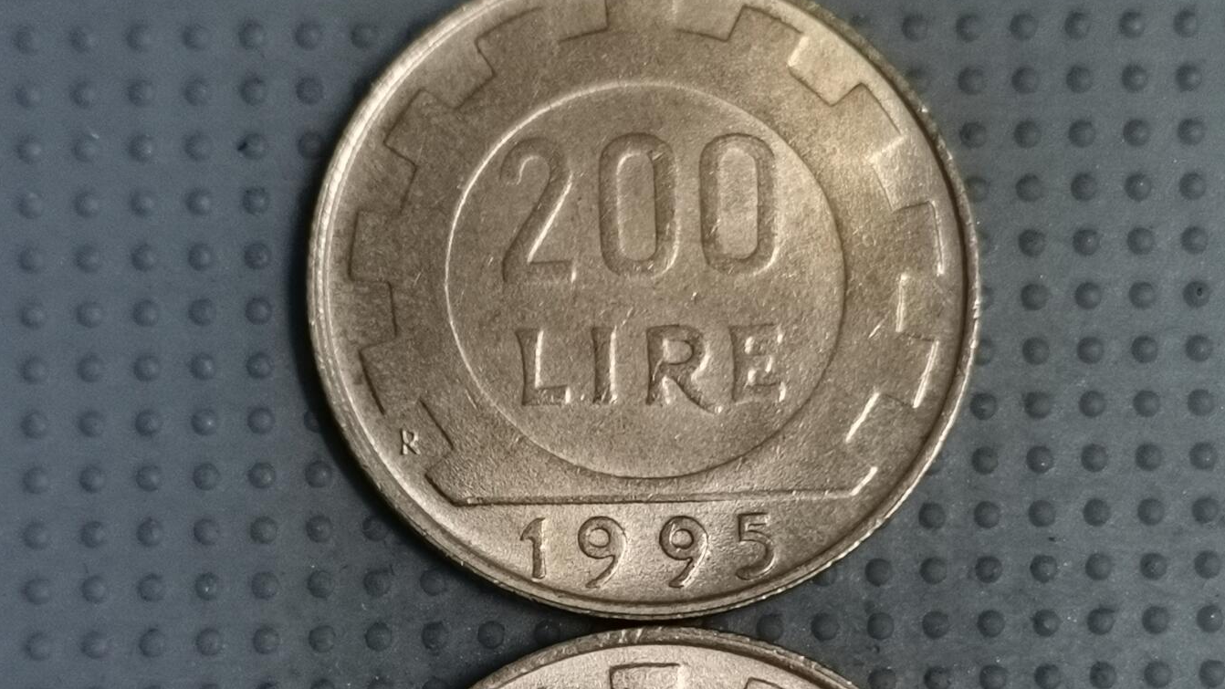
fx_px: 2469
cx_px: 613
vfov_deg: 15.6
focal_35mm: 76
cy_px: 664
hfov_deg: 27.9
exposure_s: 1/30
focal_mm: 4.75
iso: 250
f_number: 1.8
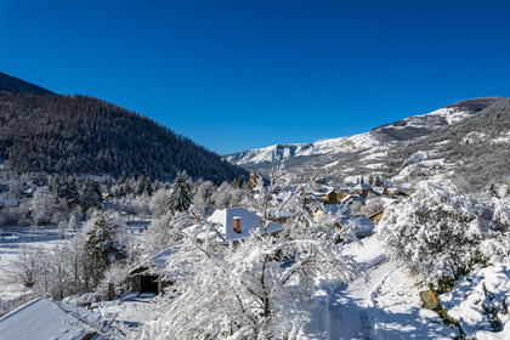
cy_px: 170
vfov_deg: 57.2
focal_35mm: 22
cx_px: 255
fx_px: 312
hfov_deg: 78.6
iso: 100
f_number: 2.8
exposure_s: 1/6400
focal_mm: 8.4
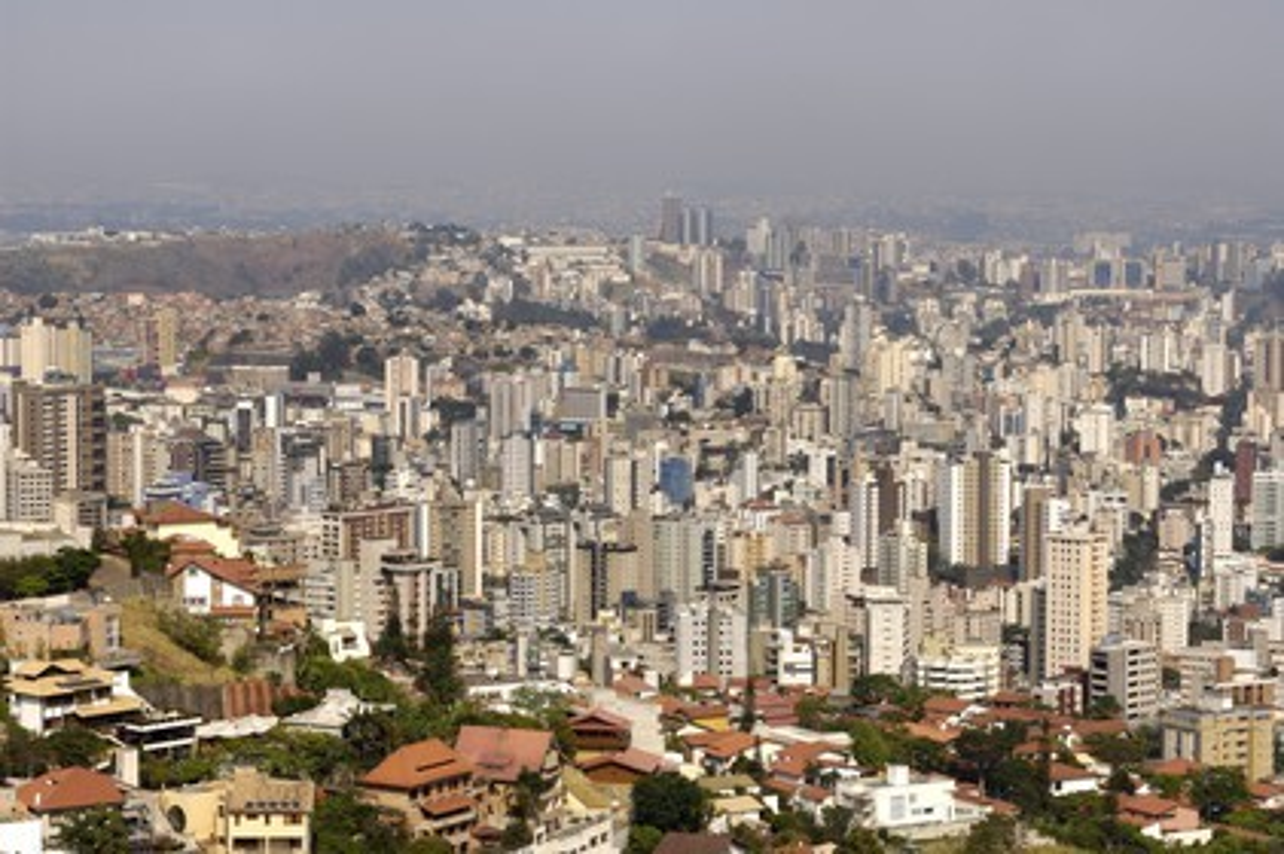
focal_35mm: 98
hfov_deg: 20.9
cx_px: 642
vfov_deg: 14.0
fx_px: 3475
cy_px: 427
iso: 100
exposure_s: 1/160
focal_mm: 65
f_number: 11
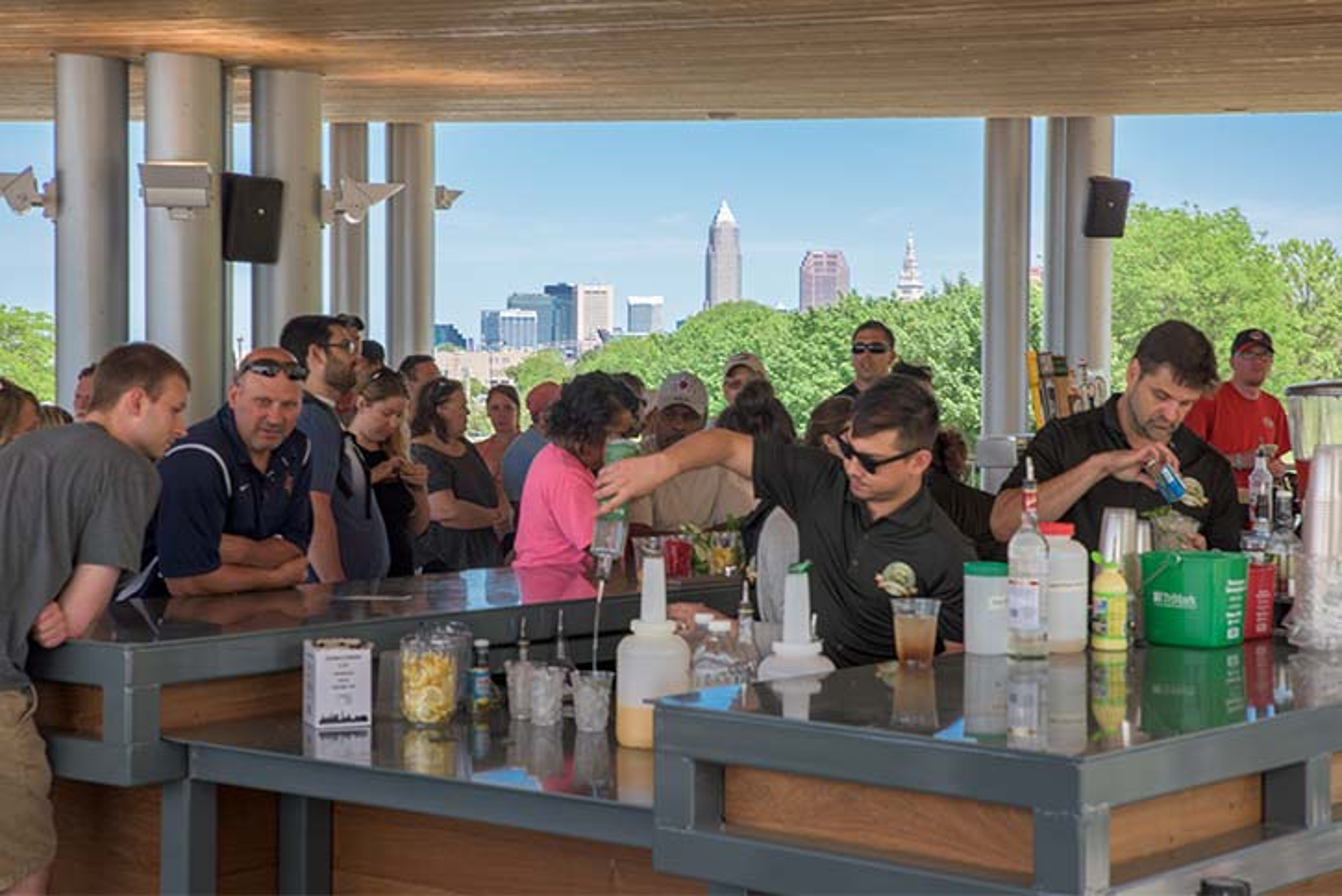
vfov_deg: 20.9
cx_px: 671
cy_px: 448
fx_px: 2424
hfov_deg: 30.9
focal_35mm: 65
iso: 200
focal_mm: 65
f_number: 11
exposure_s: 1/200
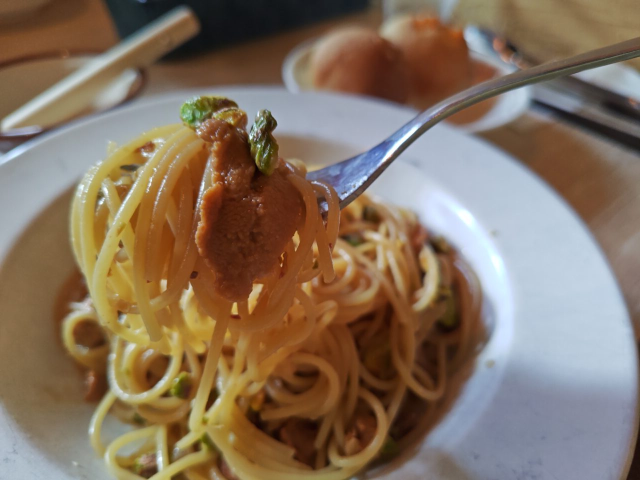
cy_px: 240
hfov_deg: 73.9
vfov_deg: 58.9
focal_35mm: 23
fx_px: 425
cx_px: 320
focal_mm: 5.56
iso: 248
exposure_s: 1/50
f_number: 1.9
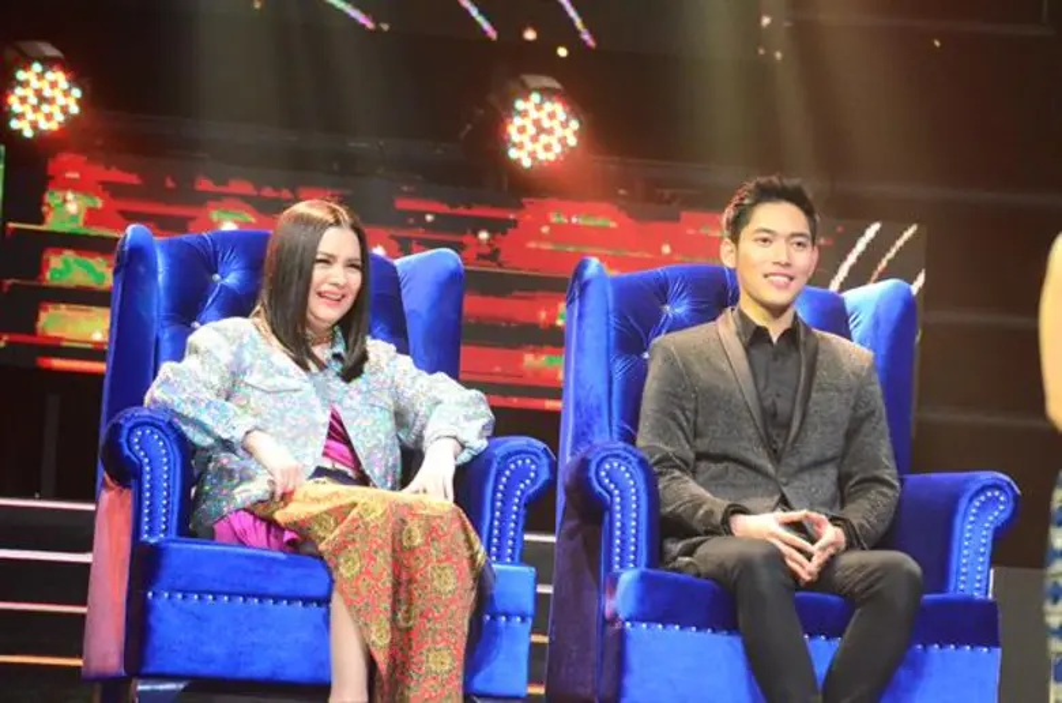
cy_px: 352
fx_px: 8828
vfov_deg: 4.6
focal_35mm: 300
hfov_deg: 6.9
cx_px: 531
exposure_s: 1/1000
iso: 6400
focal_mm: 200
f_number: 3.5
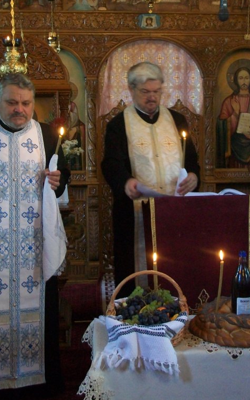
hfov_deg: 22.7
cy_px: 200
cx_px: 160
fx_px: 622
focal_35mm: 57
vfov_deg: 35.7
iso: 160
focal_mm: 7.1
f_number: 3.2
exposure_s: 1/8
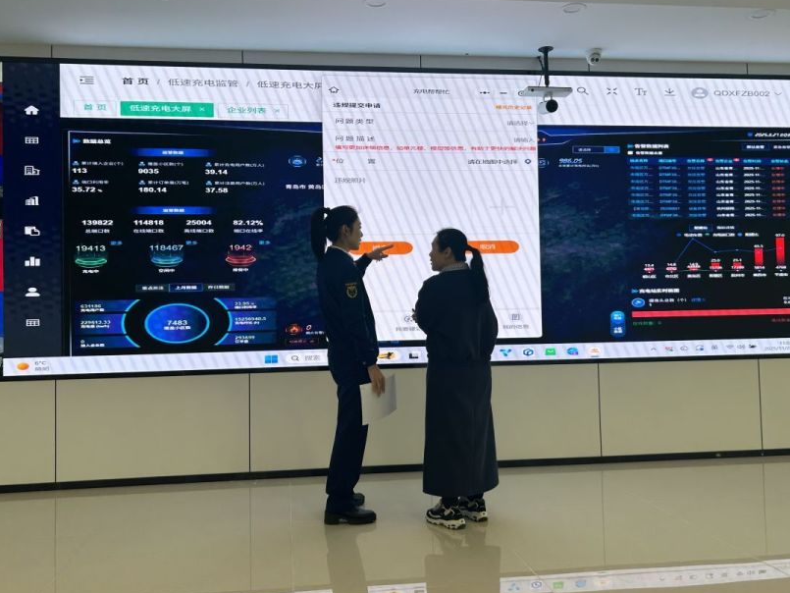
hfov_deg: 58.3
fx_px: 708
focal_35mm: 31
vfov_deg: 45.4
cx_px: 374
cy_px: 276
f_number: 1.5
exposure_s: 1/112
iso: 32
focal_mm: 5.7
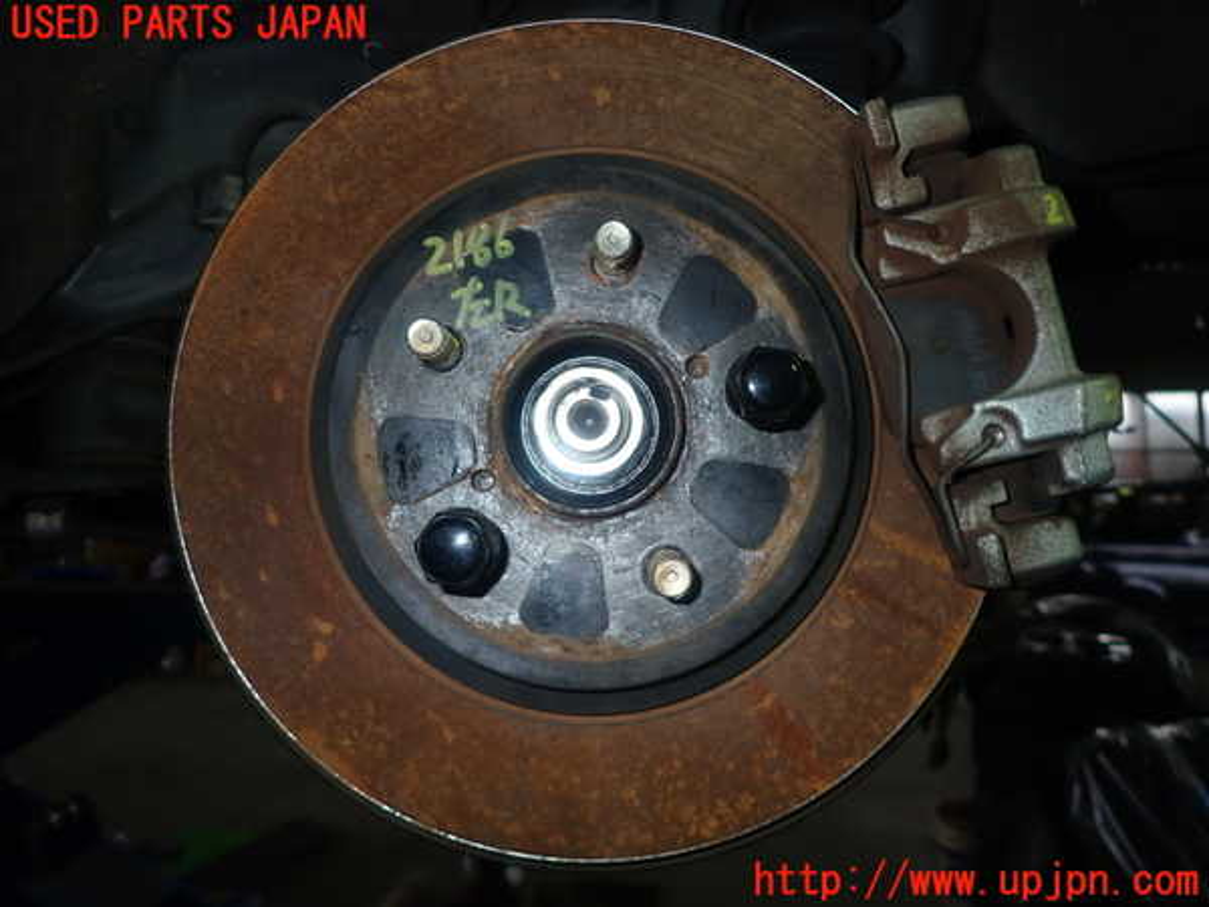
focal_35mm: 25
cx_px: 604
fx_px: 873
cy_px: 454
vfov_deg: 54.9
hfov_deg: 69.4
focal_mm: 4.5
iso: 200
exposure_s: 1/30
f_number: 5.6
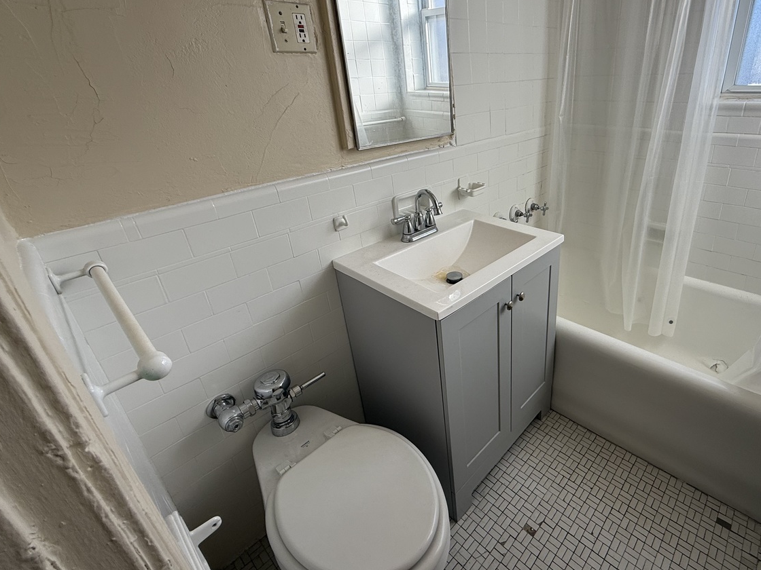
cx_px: 480
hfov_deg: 85.9
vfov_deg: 71.2
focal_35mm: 18
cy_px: 246
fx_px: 396
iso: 50
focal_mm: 2.22
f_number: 2.2
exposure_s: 1/266
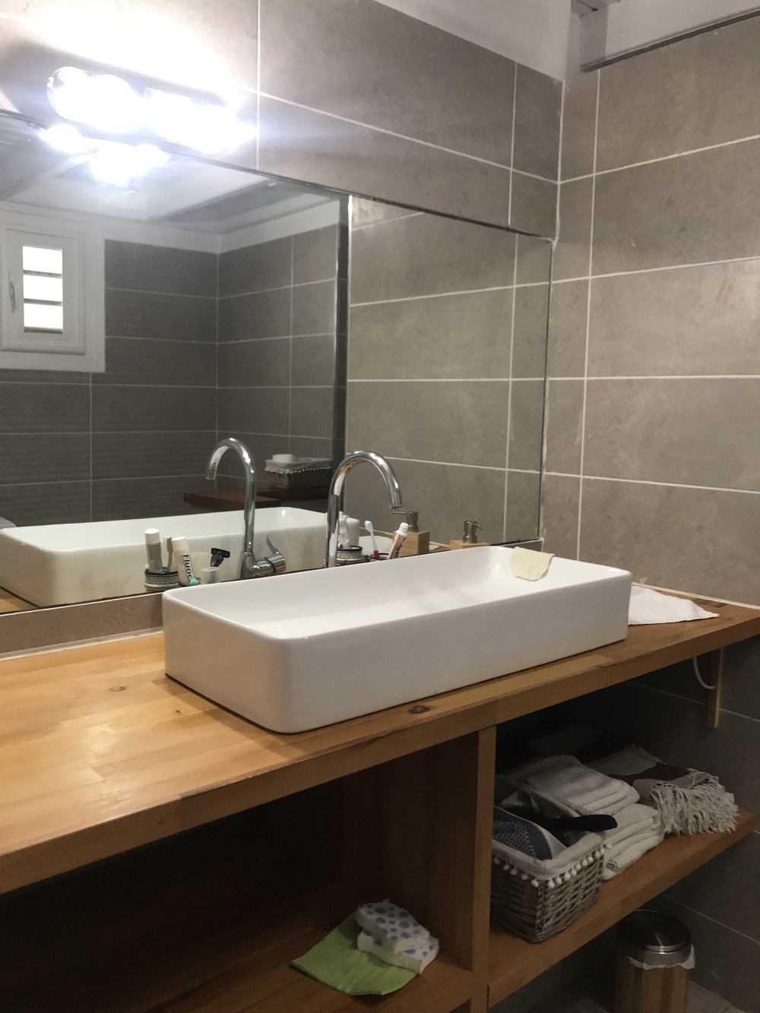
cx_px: 380
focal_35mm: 28
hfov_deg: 49.8
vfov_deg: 63.4
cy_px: 506
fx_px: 820
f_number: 1.8
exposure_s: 1/45
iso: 100
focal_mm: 3.99
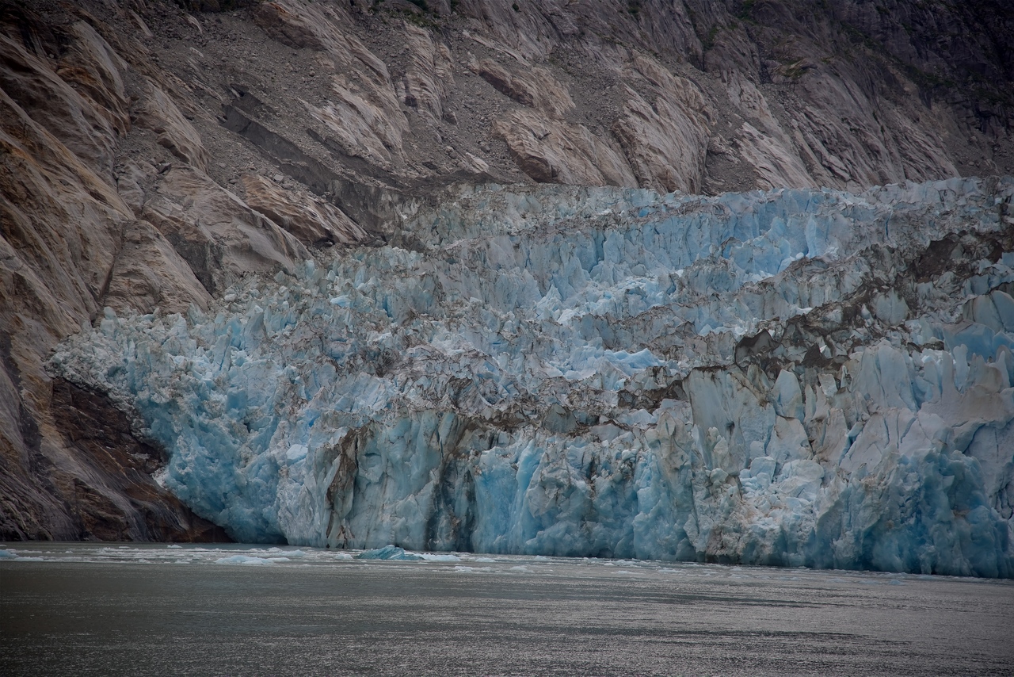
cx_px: 507
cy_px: 338
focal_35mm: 120
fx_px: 3381
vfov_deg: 11.4
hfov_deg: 17.1
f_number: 4
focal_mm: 120
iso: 125
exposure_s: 1/250
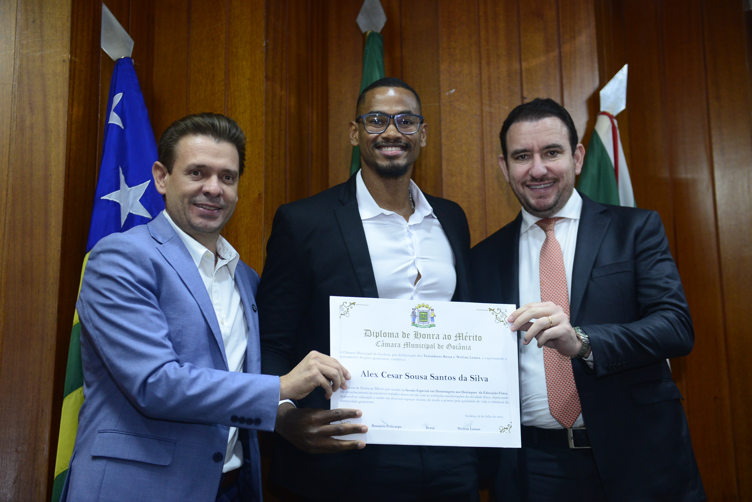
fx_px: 1170
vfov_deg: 24.2
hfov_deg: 35.6
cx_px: 376
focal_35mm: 56
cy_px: 251
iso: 2000
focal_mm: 56
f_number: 4.5
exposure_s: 1/125
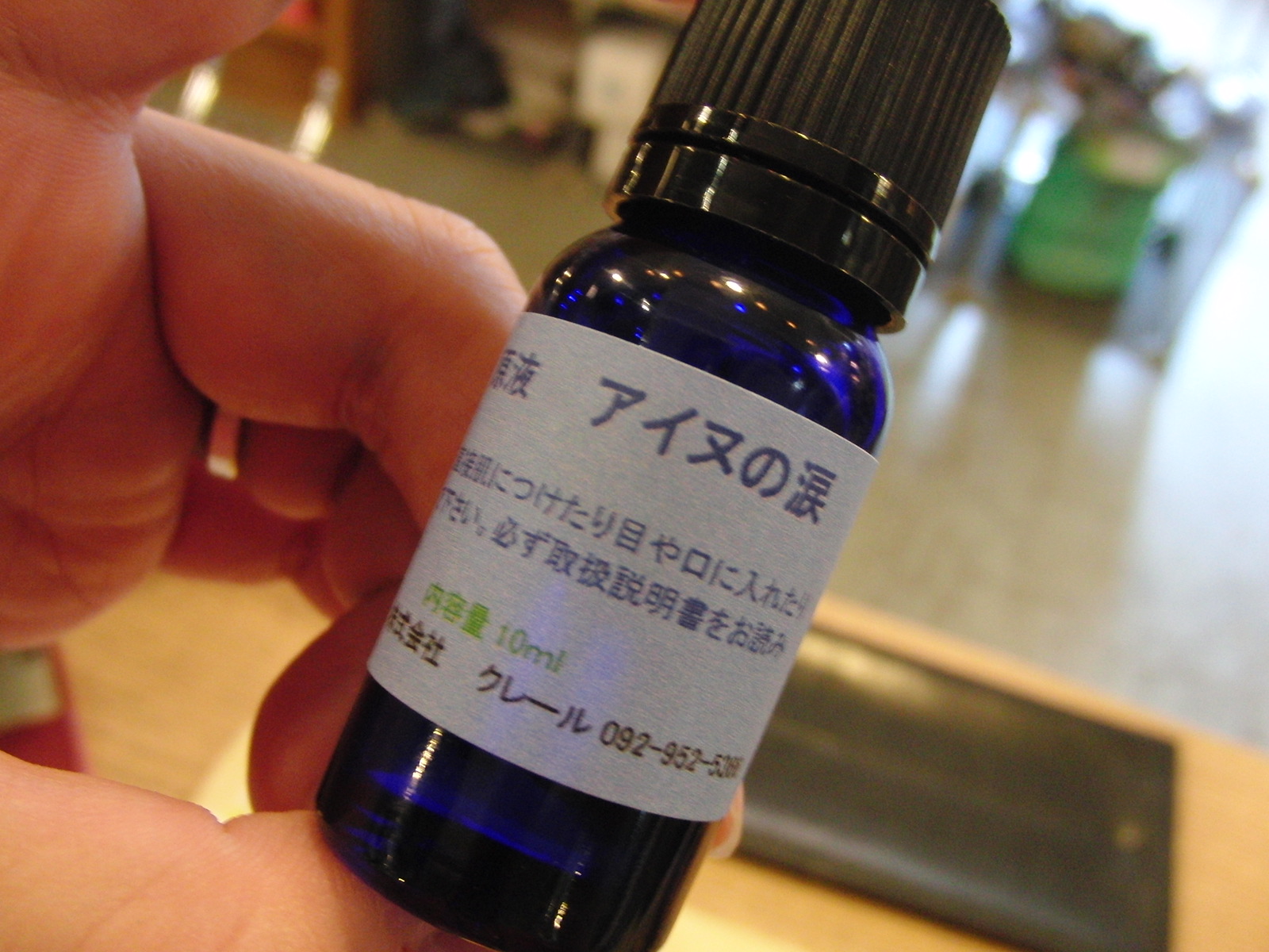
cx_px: 634
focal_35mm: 37
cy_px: 476
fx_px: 1356
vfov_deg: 38.7
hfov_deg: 50.1
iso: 400
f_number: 3.6
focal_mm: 6.42
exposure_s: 1/15
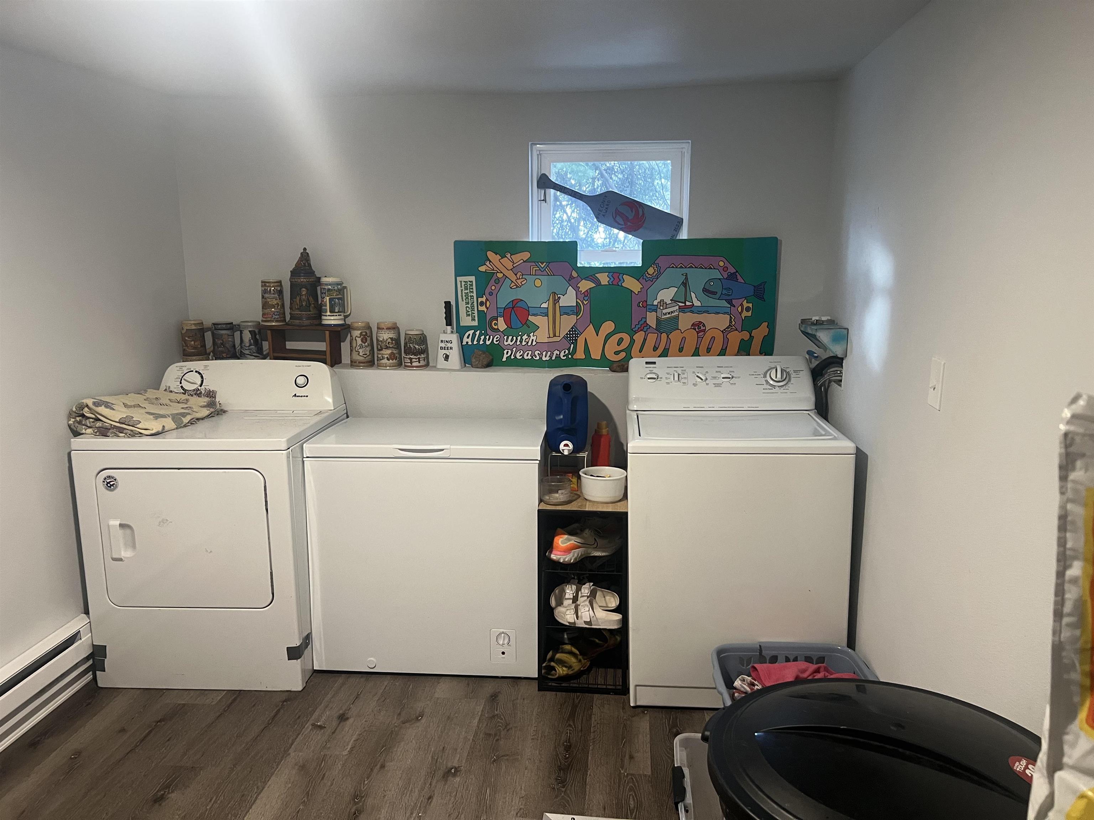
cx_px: 547
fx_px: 822
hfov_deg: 67.3
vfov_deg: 53.1
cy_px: 410
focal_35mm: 26
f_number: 1.5
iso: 250
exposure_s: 1/60
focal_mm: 5.7
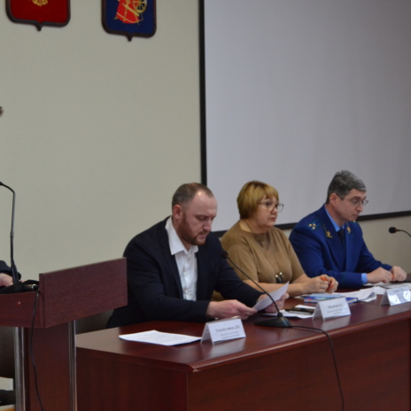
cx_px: 124
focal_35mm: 77
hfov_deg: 22.3
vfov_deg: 22.5
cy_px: 205
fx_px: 1034
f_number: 5
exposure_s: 1/60
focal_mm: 40
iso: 1250
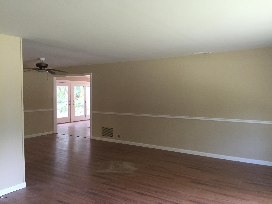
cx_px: 136
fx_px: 228
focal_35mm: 29
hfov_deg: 61.7
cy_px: 102
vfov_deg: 48.2
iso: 125
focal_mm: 4.15
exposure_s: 1/30
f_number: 2.2
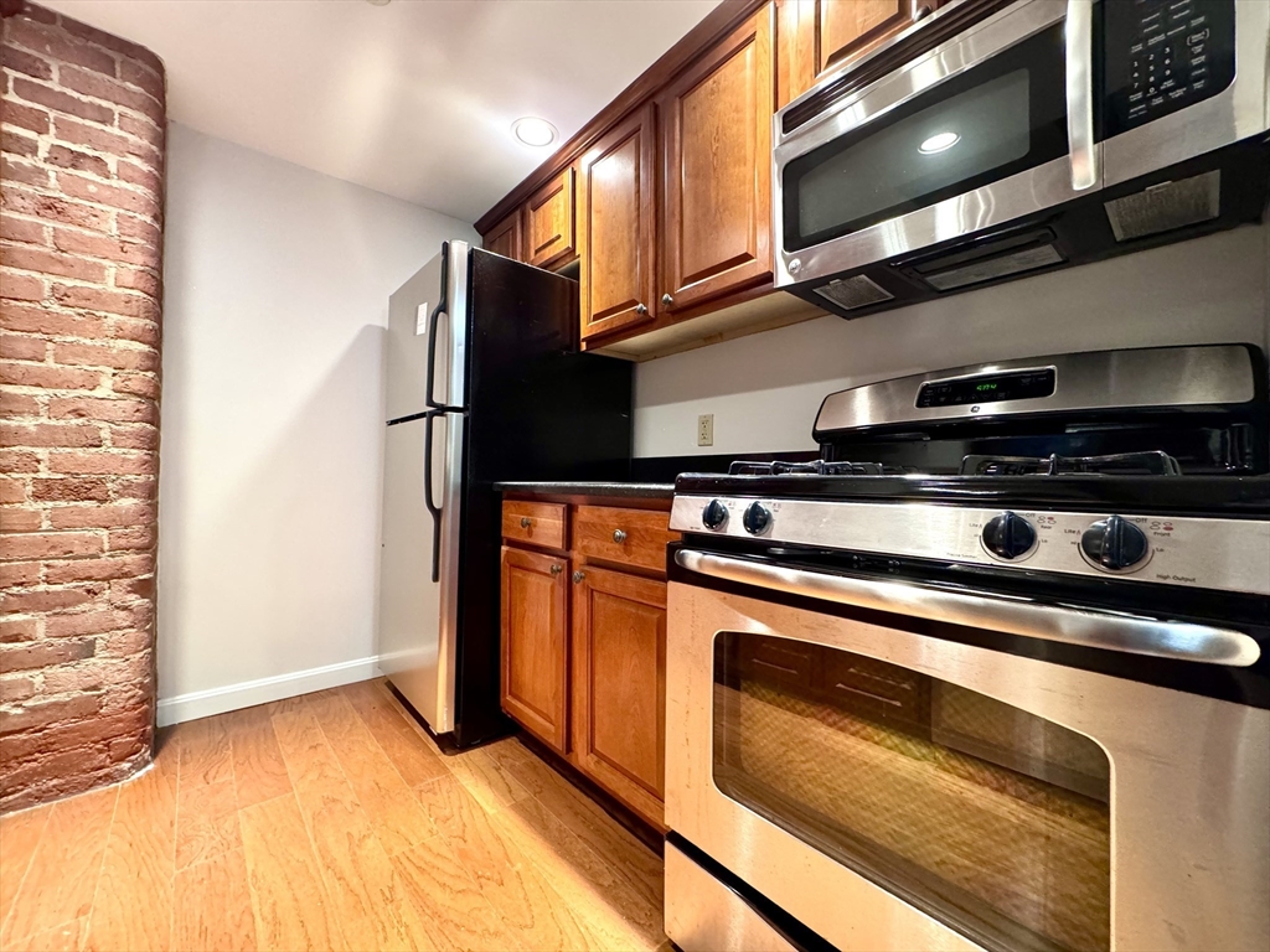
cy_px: 476
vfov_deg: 85.7
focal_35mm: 14
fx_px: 514
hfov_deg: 102.1
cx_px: 635
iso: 800
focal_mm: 2.22
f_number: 2.2
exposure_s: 1/60
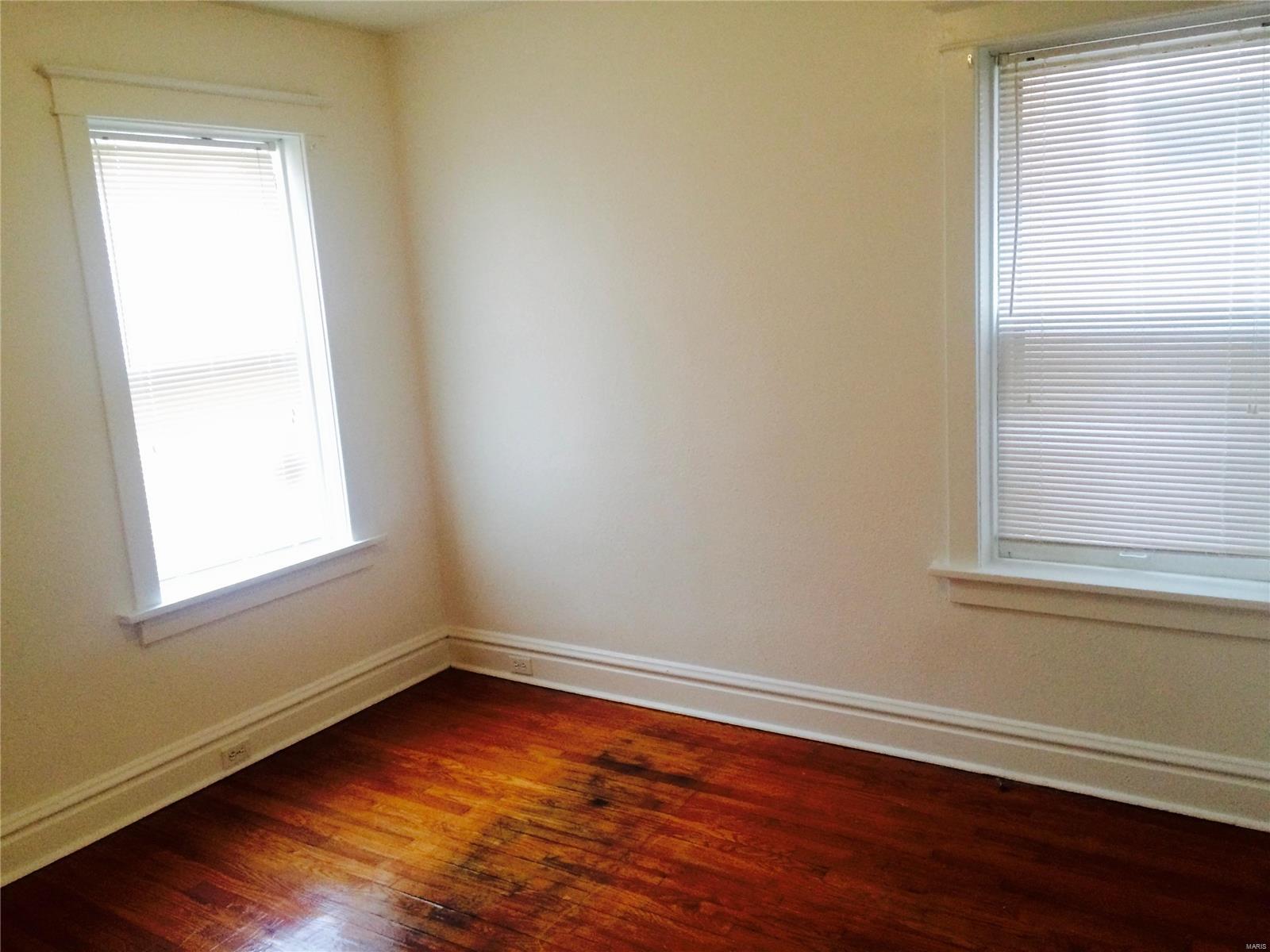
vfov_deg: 48.2
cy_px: 476
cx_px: 635
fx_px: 1064
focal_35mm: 29
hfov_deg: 61.7
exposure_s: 1/30
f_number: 2.2
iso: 250
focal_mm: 4.15
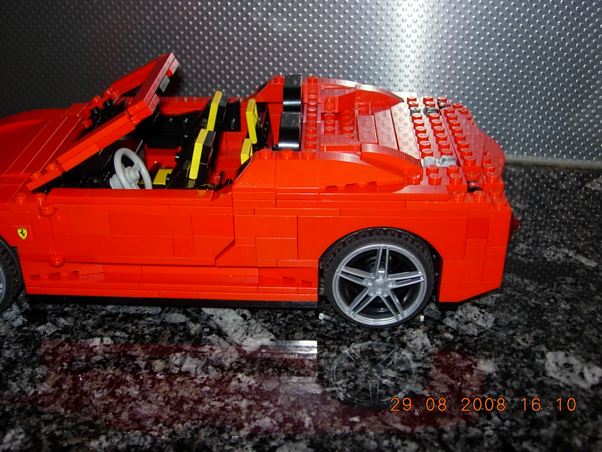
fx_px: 713
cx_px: 301
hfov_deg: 45.8
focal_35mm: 41
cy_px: 226
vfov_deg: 35.1
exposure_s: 1/64
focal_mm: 8.5
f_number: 2.9
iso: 79
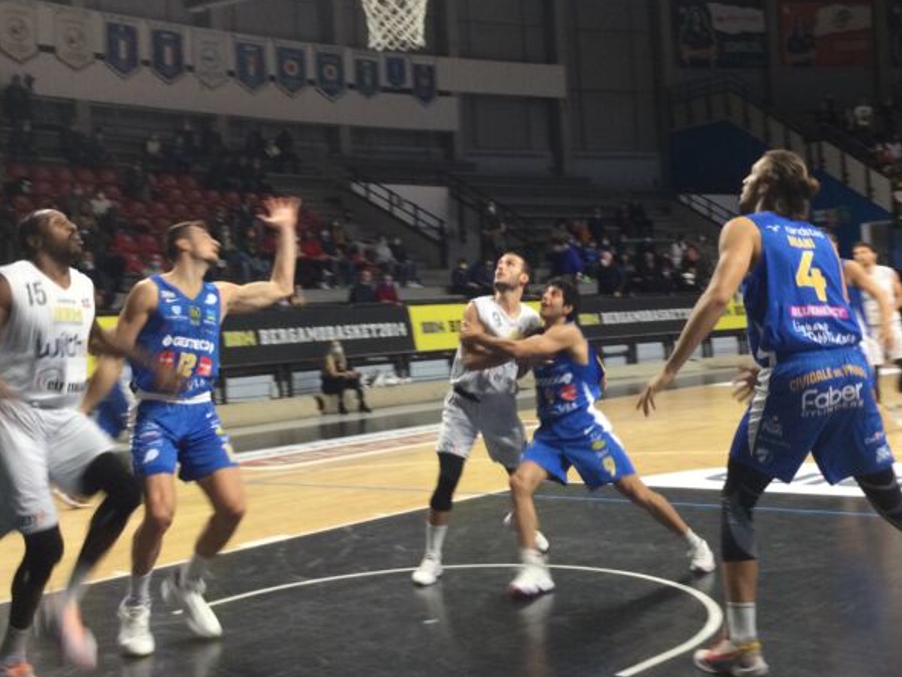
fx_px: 1329
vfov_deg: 28.5
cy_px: 254
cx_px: 517
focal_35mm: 51
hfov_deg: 37.4
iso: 64
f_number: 2.4
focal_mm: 3.3
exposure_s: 1/33
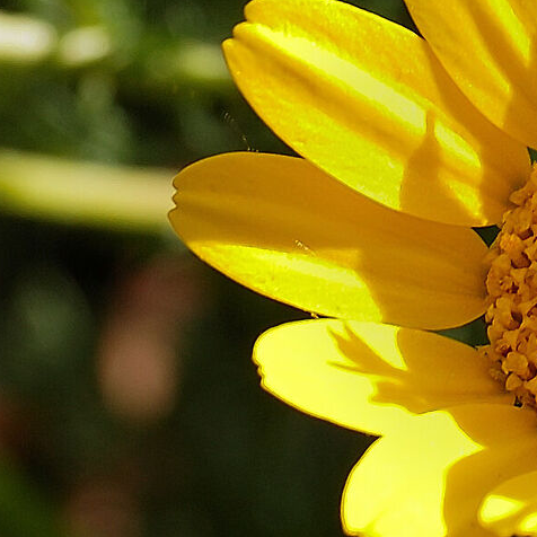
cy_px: 193
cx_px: 644
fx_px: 6198
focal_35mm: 353
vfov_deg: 5.0
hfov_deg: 4.9
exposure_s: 1/125
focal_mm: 55
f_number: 7.1
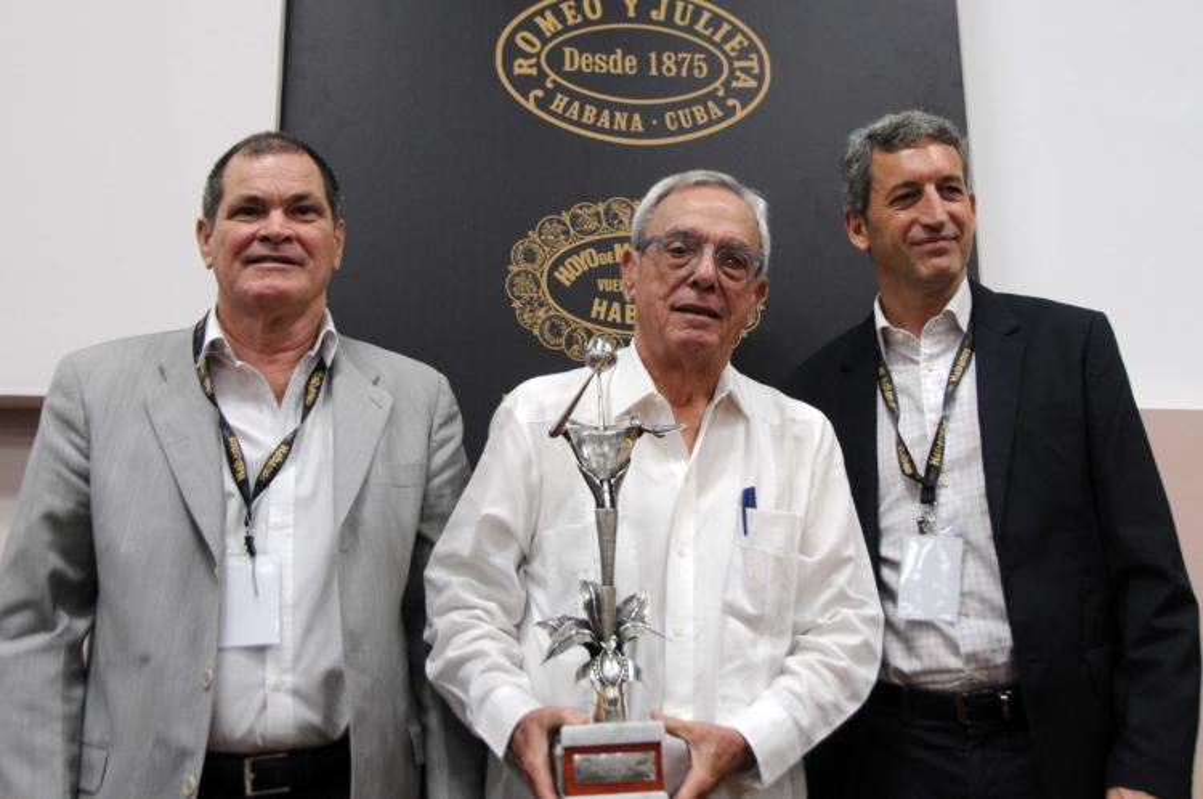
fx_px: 1101
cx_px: 602
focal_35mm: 33
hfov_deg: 57.3
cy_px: 400
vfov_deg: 39.9
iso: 800
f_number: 3.8
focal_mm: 22
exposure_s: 1/100
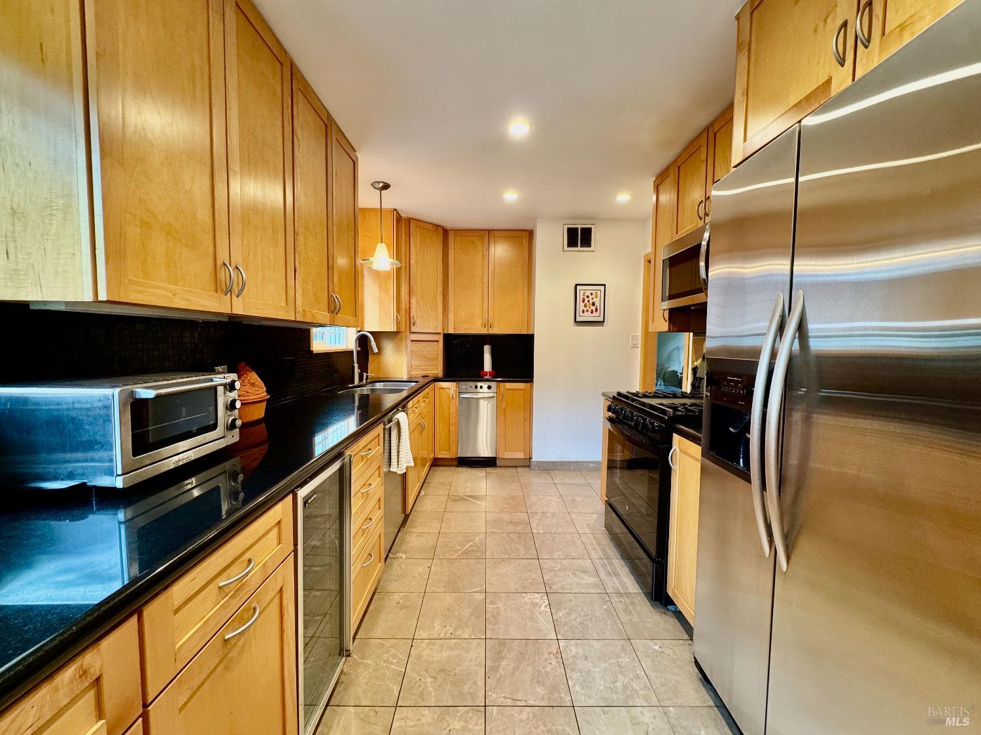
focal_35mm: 14
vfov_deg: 85.7
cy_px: 368
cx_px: 490
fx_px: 397
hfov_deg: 102.1
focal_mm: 2.22
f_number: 2.2
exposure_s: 1/60
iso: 250
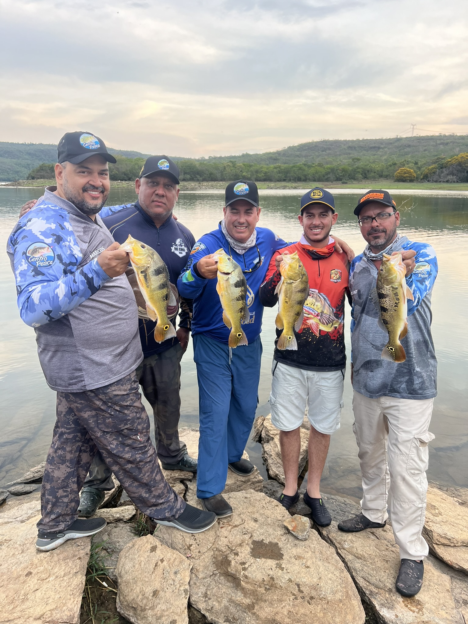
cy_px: 312
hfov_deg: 53.1
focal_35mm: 26
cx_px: 234
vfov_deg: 67.3
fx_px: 469
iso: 50
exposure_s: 1/134
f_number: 1.5
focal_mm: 5.7
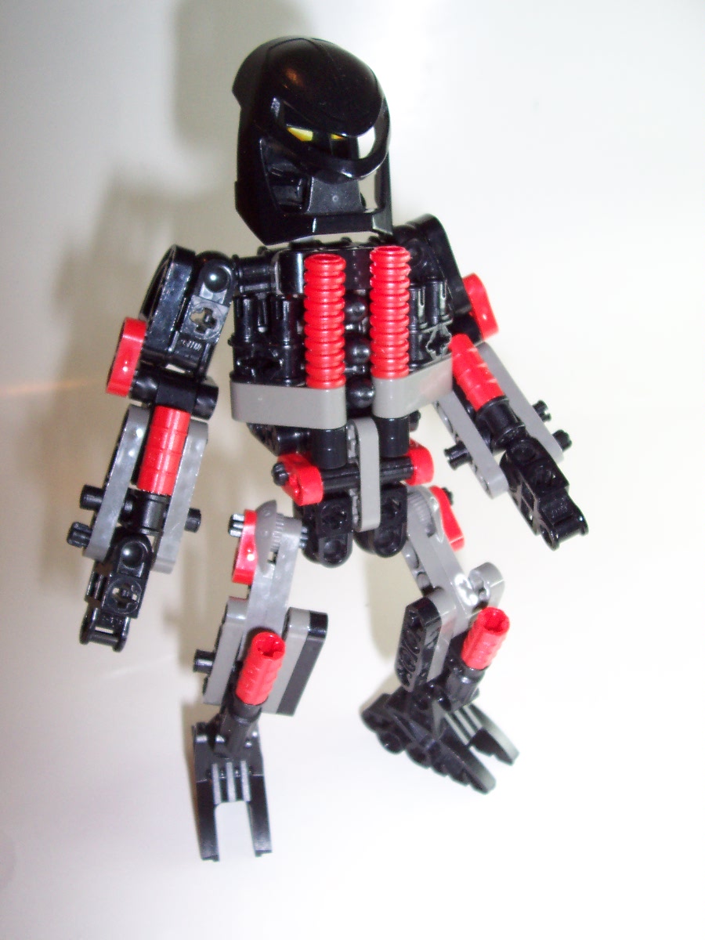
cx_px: 352
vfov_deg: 50.1
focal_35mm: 37
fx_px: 1005
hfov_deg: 38.7
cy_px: 470
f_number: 2.8
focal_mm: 5.6
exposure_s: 1/60
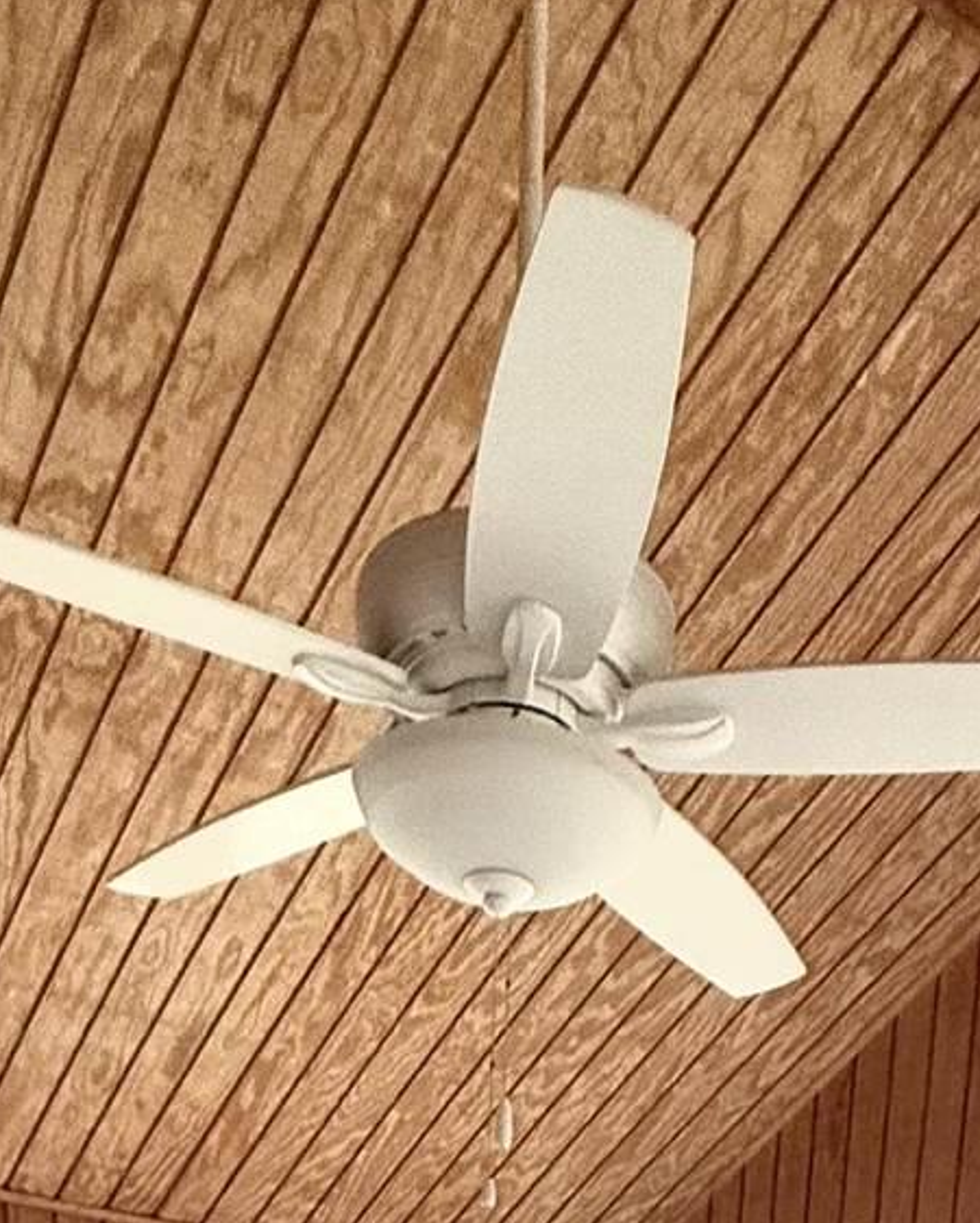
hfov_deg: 27.2
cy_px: 2481
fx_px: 2029
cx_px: 499
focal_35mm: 56
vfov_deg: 18.9
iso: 125
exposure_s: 1/120
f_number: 2.2
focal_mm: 2.22
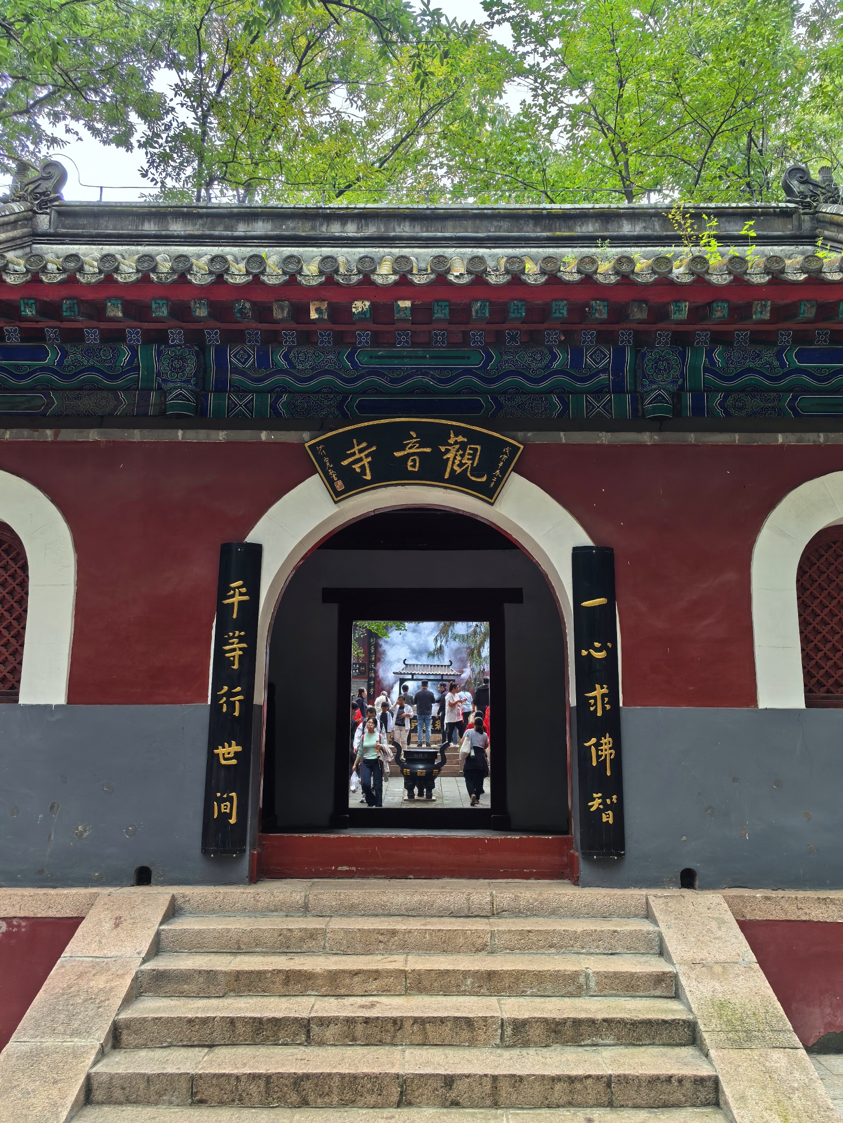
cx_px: 422
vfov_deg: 61.7
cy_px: 562
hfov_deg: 48.2
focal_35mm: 29
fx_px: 942
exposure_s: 1/100
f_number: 2
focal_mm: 5.75
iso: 125
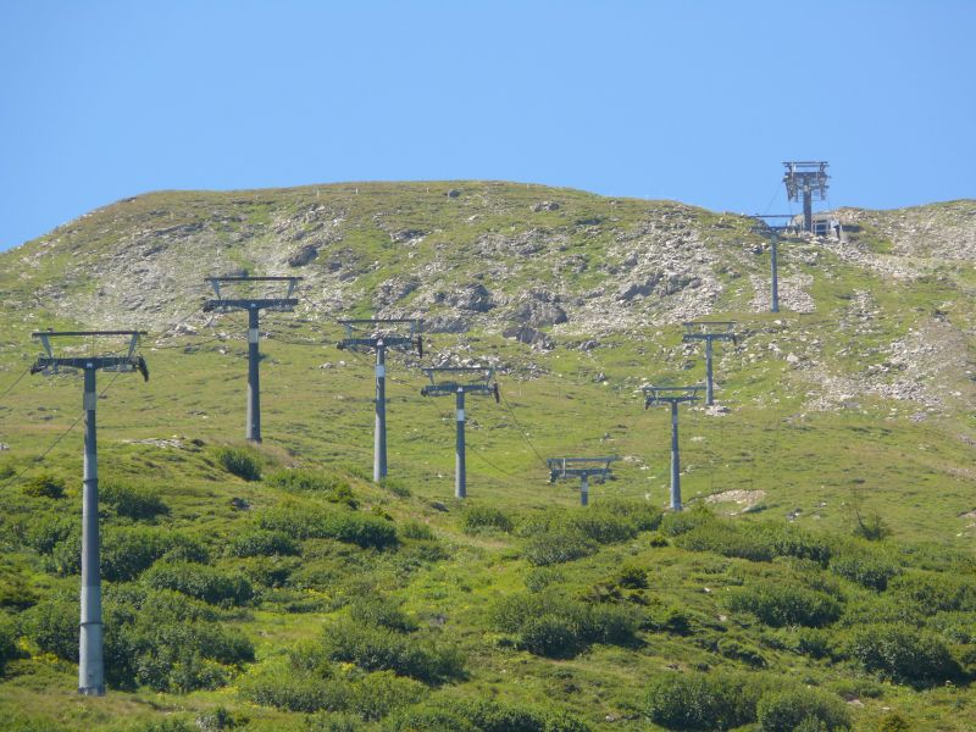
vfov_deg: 3.5
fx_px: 11842
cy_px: 366
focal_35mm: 420
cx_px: 488
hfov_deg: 4.7
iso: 100
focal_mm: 88.8
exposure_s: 1/250
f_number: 5.6
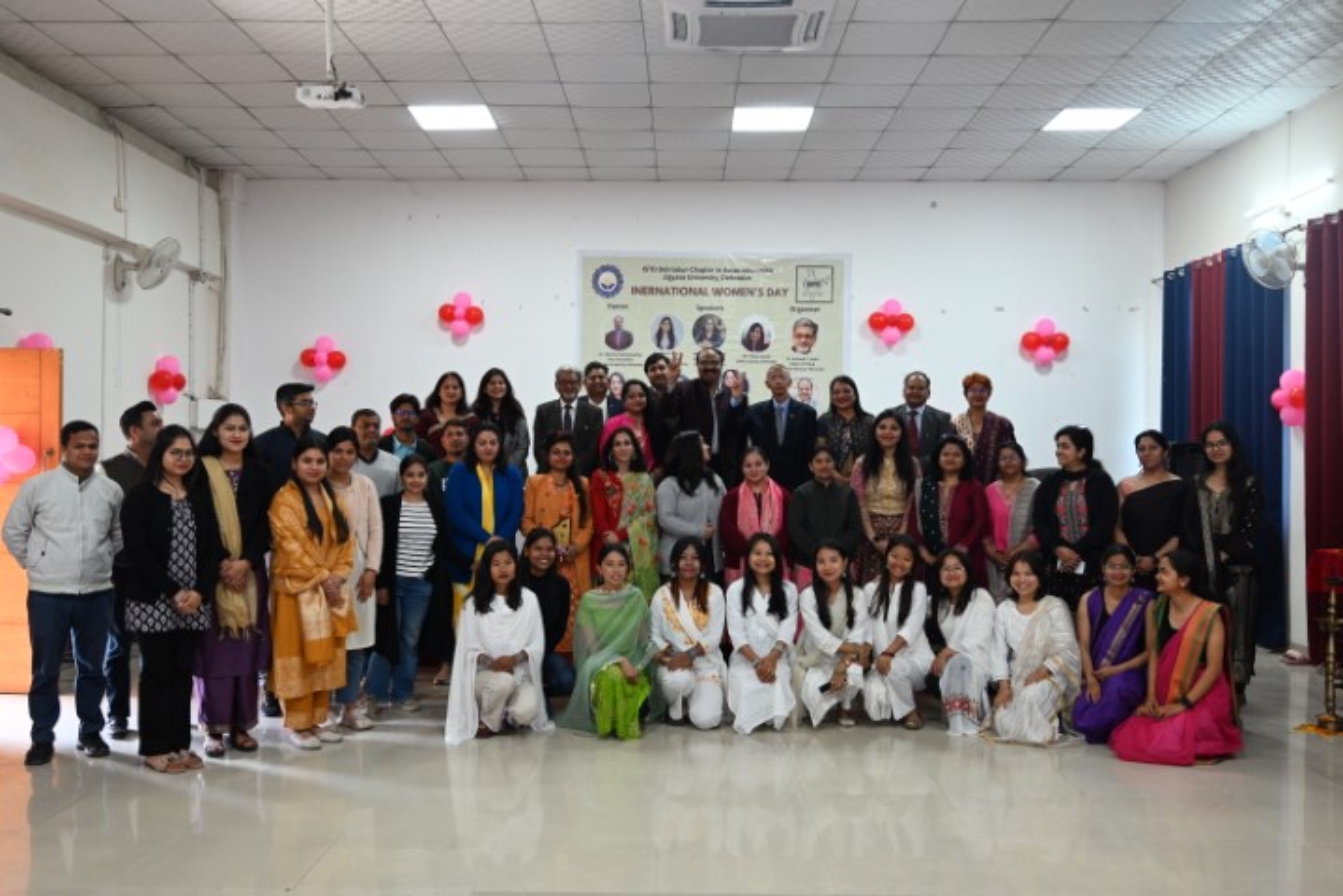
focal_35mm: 32
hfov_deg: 57.9
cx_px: 672
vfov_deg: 40.6
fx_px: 1213
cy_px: 448
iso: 2000
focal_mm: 32.5
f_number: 4
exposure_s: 1/125
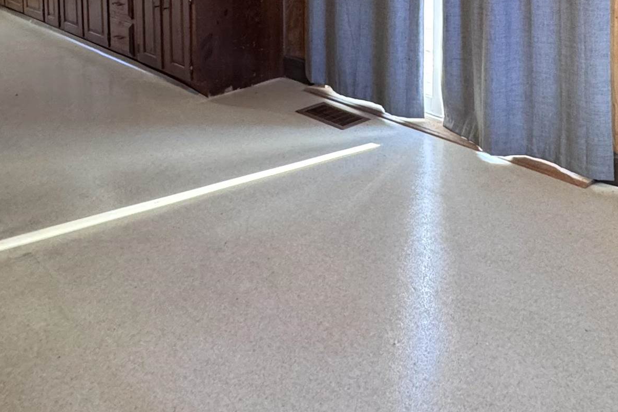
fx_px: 652
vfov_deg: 30.5
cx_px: 343
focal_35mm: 38
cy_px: -64
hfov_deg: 50.6
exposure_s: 1/60
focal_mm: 2.22
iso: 400
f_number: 2.2
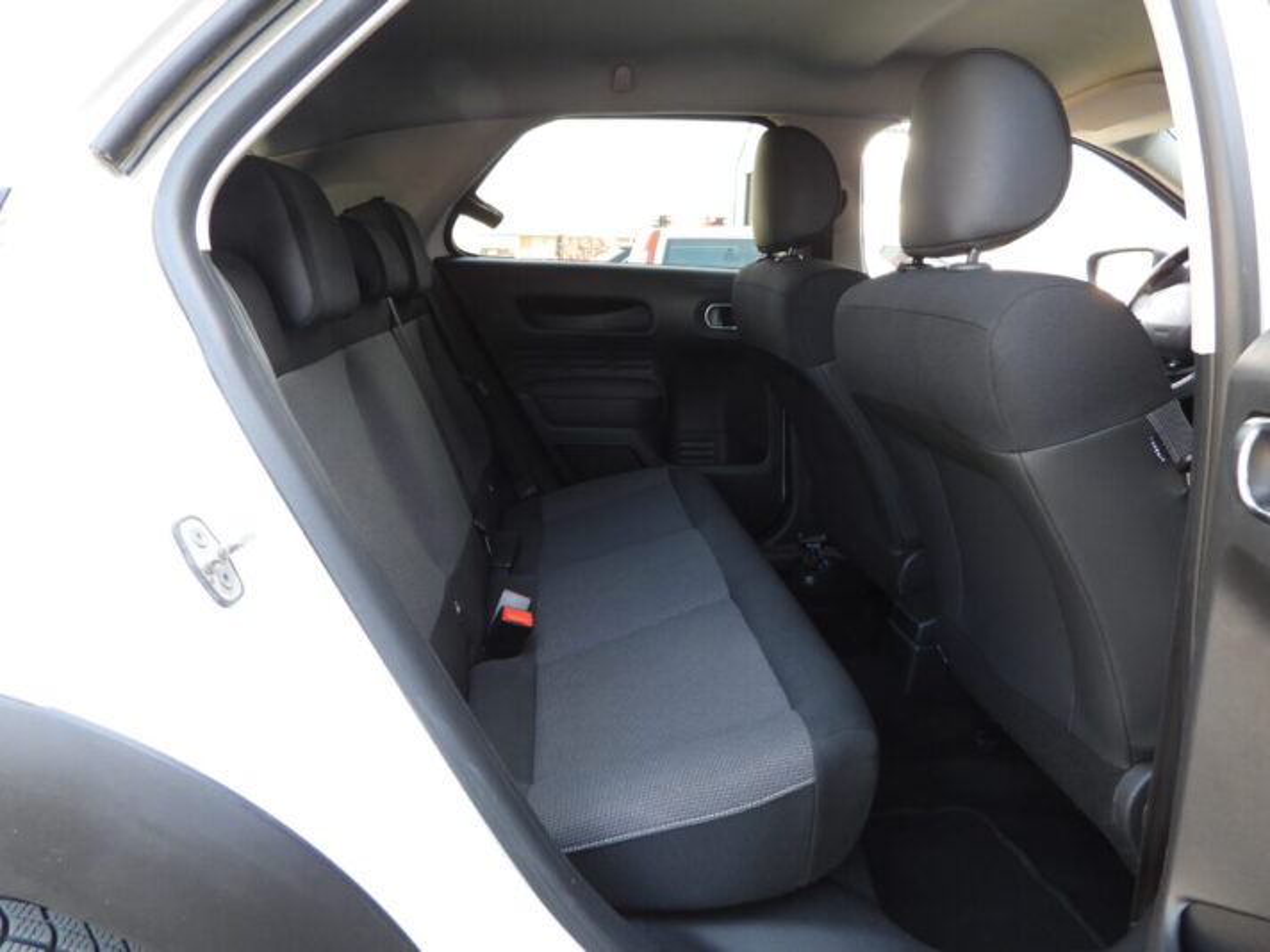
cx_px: 635
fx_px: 881
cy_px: 476
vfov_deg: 56.8
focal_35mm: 24
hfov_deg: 71.6
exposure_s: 1/30
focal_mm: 4.3
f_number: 2.8
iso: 100
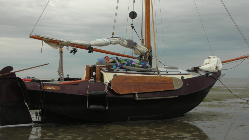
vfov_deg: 21.8
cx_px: 125
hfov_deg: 37.8
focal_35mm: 55
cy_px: 72
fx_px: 363
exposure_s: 1/74.5
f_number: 3.5
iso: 50
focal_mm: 7.7
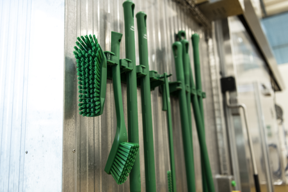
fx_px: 256
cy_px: 96
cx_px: 144
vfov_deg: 41.1
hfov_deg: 58.7
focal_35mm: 32
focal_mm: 32
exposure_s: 1/160
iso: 800
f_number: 3.2
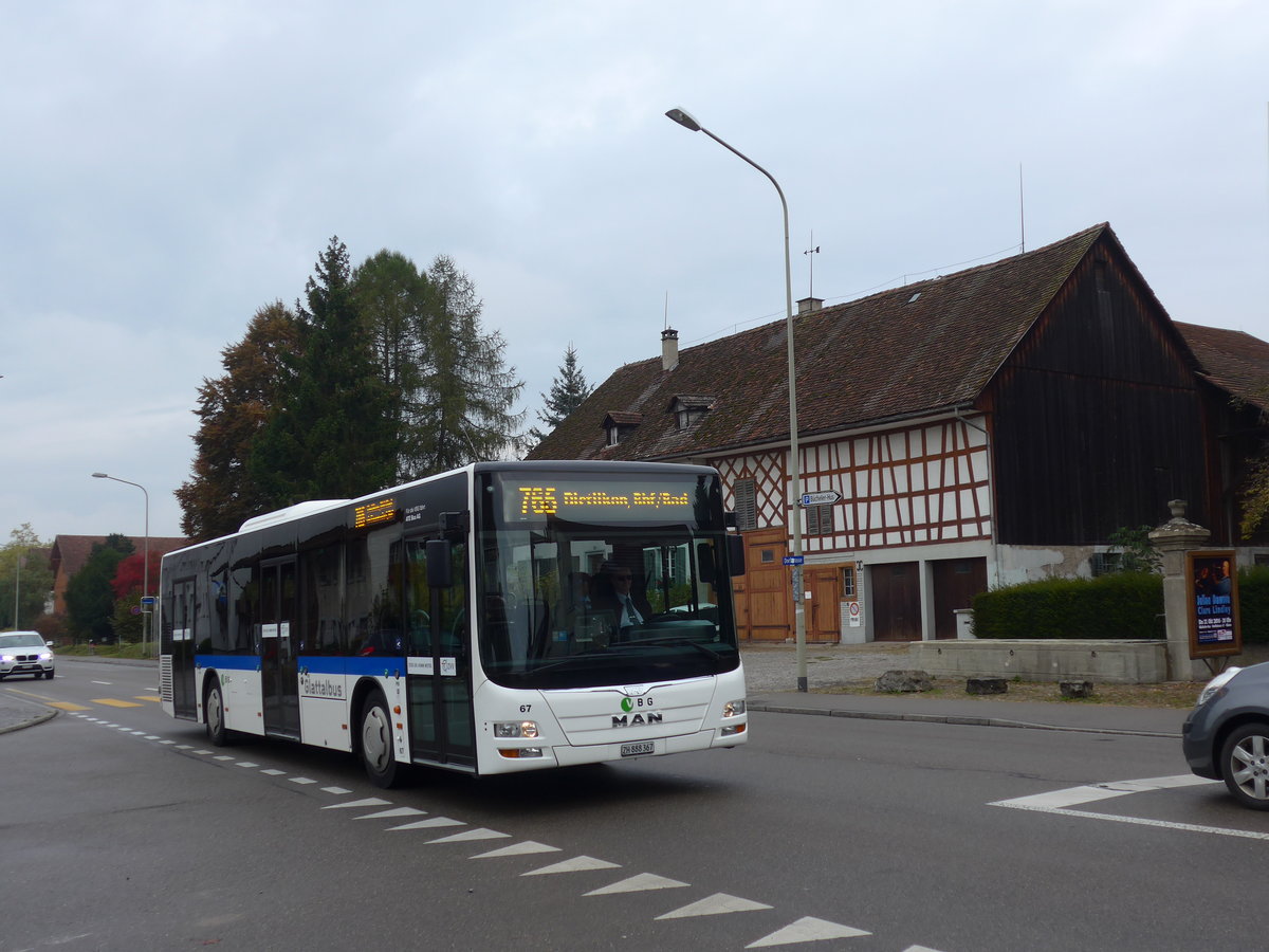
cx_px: 634
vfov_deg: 39.7
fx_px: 1320
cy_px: 476
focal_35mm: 36
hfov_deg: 51.4
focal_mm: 7.5
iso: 80
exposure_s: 1/640
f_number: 2.8
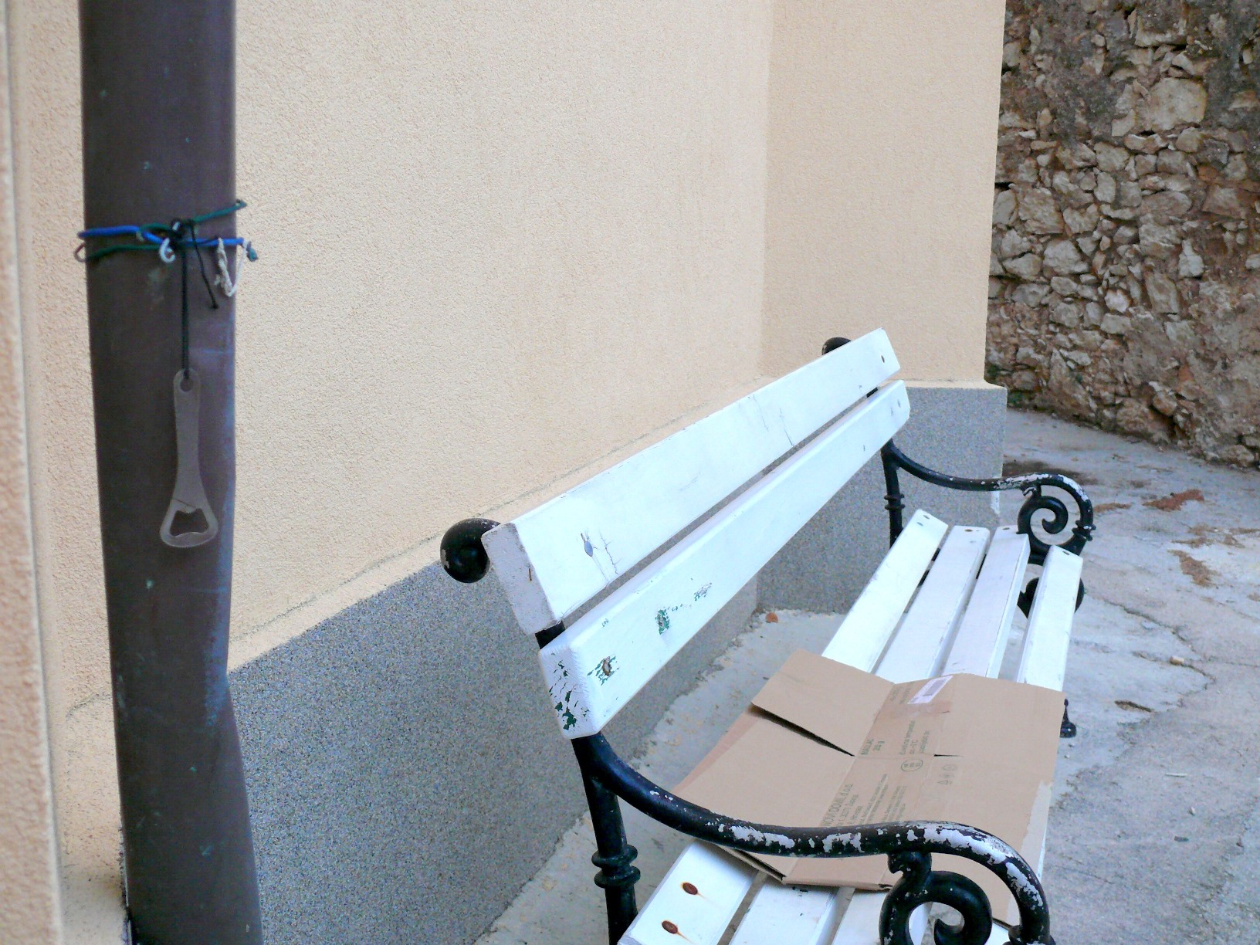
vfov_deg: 36.8
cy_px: 472
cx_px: 630
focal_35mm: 39
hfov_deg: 47.9
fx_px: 1420
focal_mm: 8.3
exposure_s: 1/20
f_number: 2.8
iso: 200
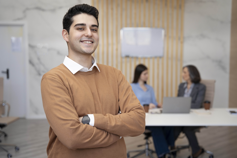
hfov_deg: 34.8
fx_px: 379
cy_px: 79
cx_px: 118
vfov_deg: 23.6
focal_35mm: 58
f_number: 3.2
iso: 500
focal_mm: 57.5
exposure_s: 1/160
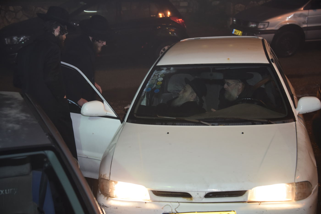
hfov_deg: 28.1
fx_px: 642
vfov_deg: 18.9
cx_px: 160
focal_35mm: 72
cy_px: 107
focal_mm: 72
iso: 2000
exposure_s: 1/60
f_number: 5
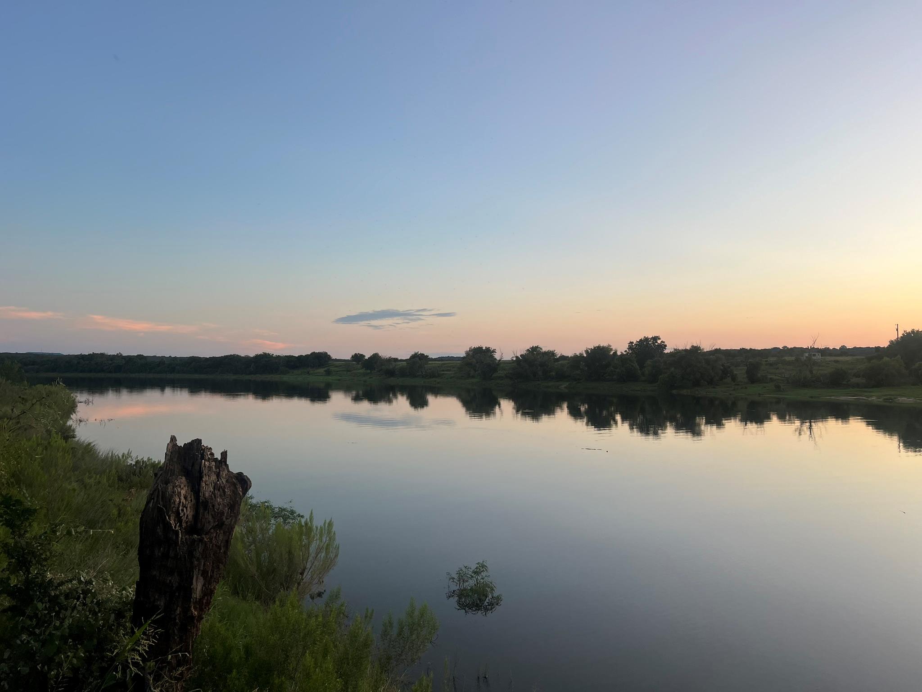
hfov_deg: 67.3
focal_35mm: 26
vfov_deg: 53.1
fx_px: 693
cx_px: 461
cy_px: 346
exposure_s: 1/236
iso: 40
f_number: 1.5
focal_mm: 5.7
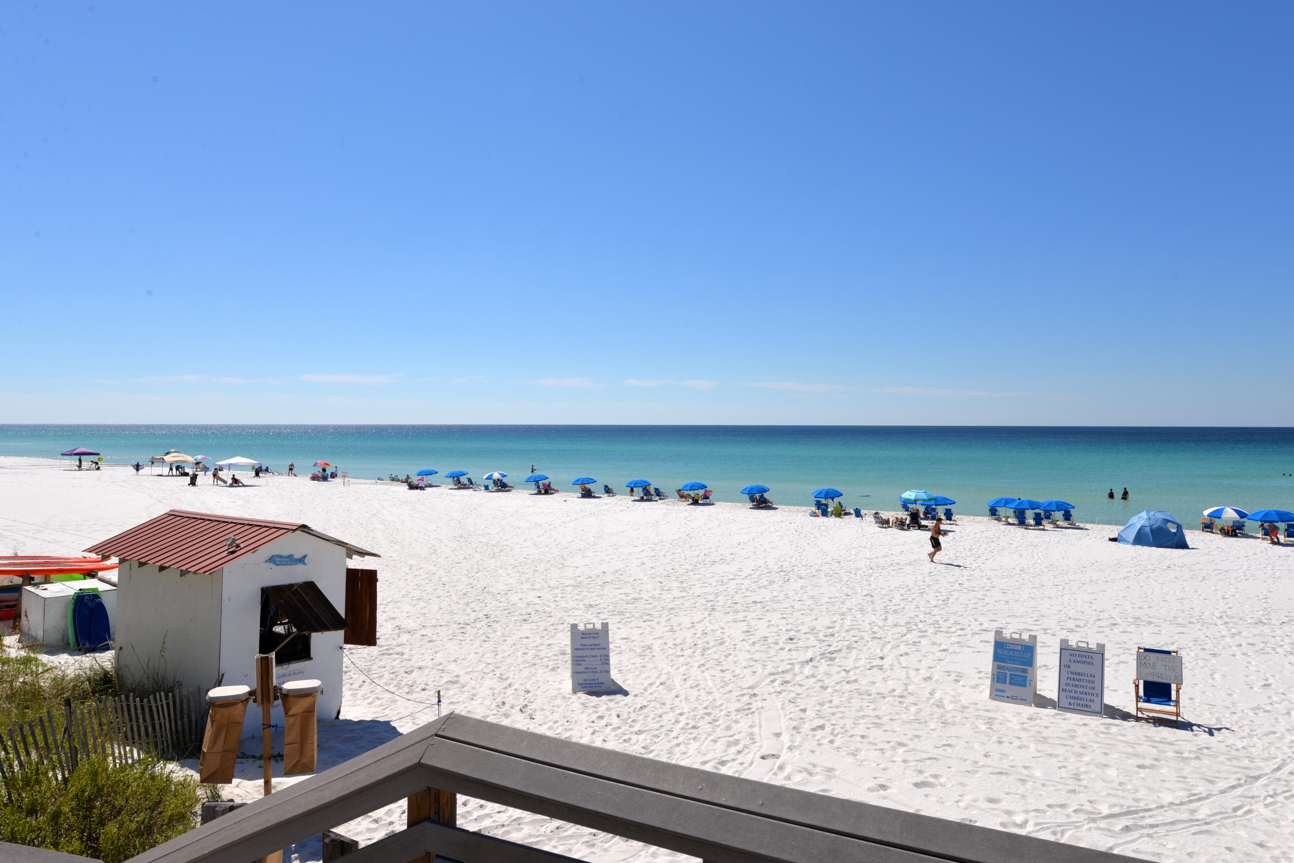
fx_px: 863
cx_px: 647
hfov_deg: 73.7
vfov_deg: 53.1
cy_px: 432
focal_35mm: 24
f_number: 13
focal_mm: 24
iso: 100
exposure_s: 1/200
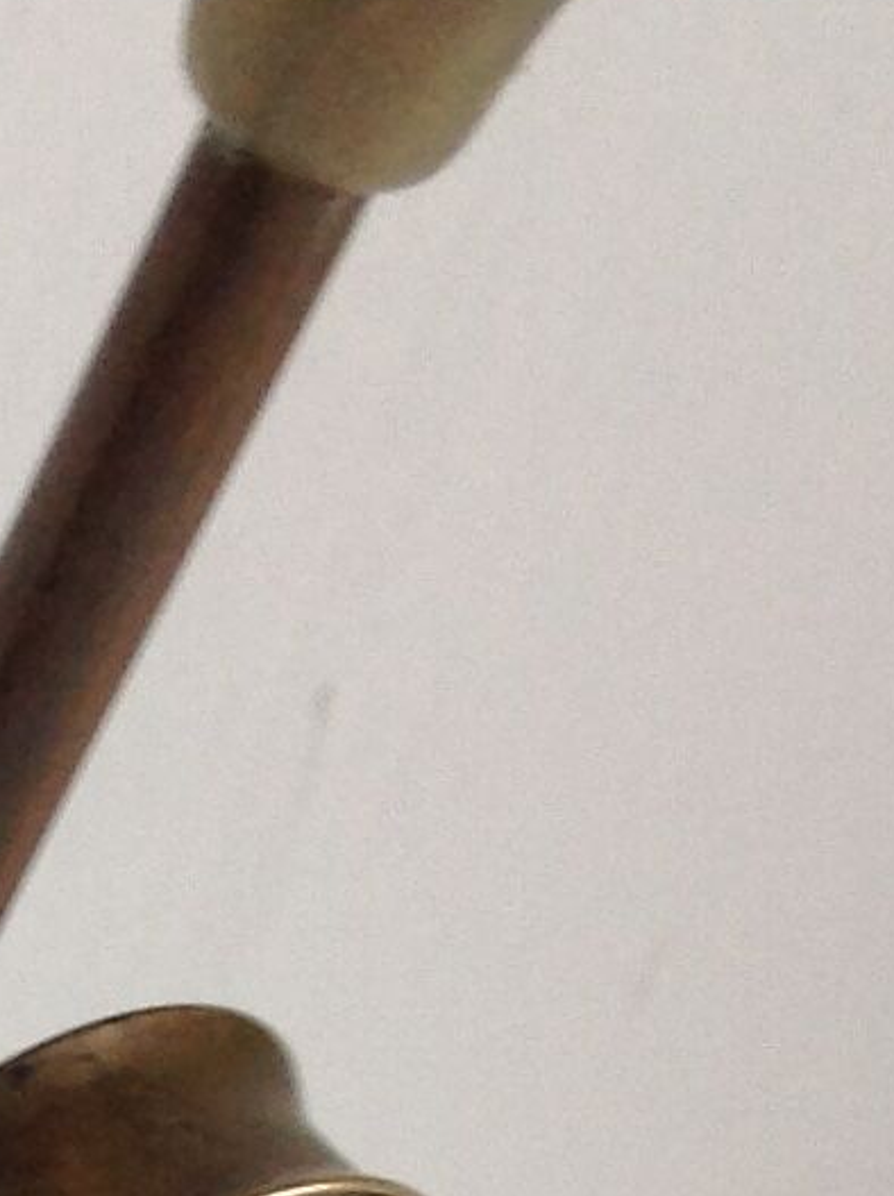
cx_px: -744
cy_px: 1854
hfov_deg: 8.3
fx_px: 5935
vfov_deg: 11.0
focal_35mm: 172
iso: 80
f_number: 2.4
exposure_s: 1/15
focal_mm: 4.28
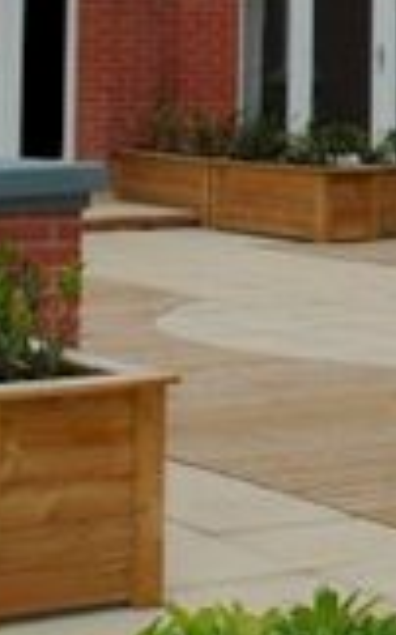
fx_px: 2059
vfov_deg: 16.5
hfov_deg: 10.8
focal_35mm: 119
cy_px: -198
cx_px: 494
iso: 100
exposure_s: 1/200
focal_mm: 18
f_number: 4.5
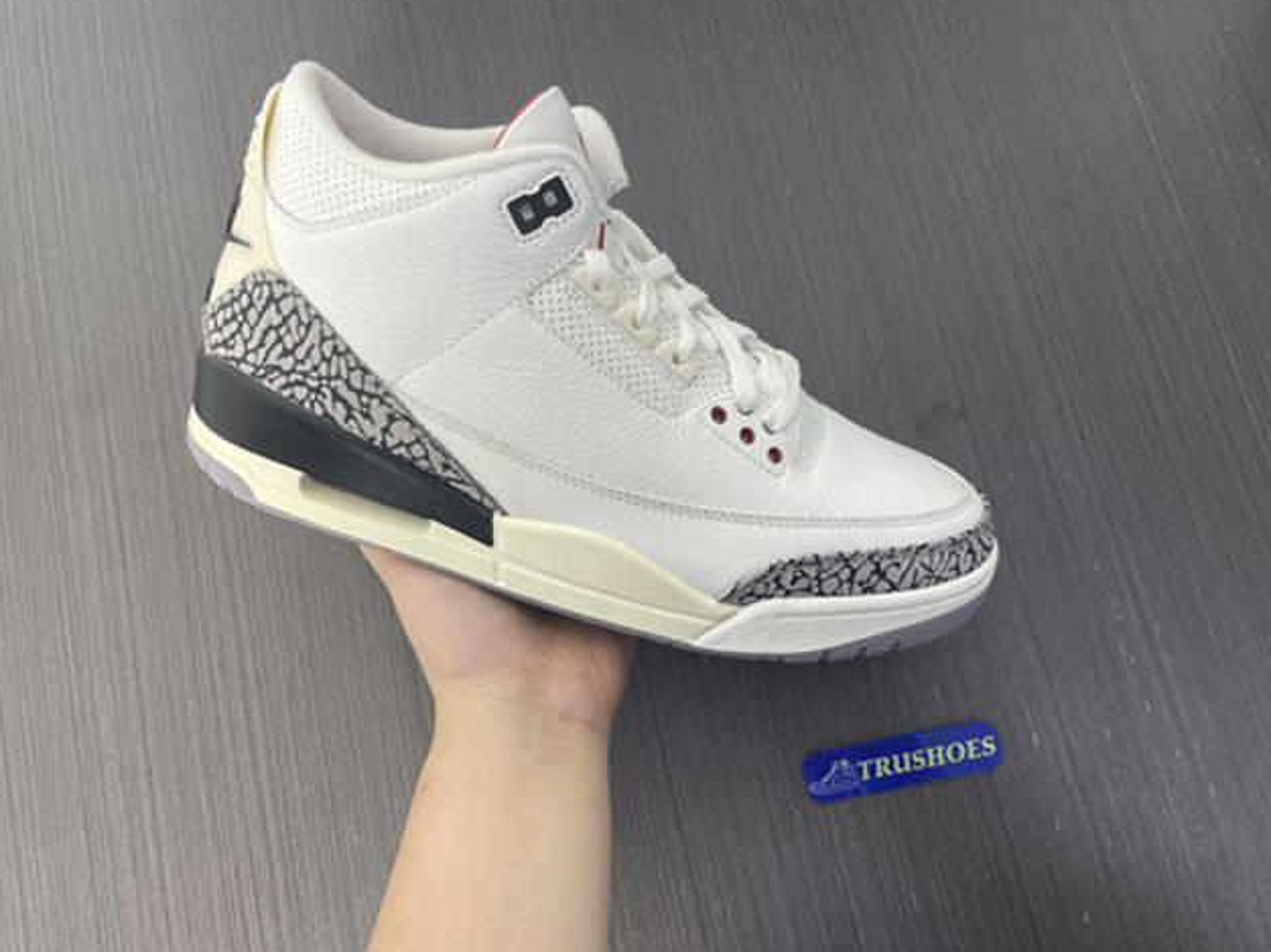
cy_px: 480
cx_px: 650
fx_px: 991
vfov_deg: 51.3
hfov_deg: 65.3
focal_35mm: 27
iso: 100
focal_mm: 4.2
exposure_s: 1/100
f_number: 1.6
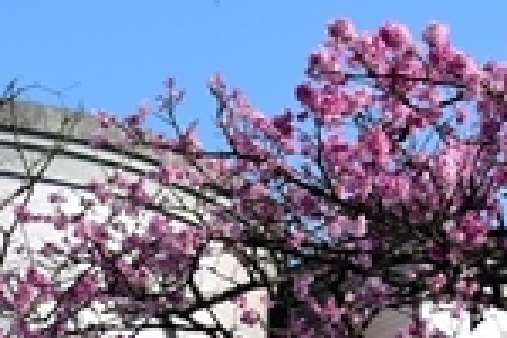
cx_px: 483
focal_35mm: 150
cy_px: 311
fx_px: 2112
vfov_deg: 9.1
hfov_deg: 13.5
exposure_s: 1/320
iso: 100
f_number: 6.3
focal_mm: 30
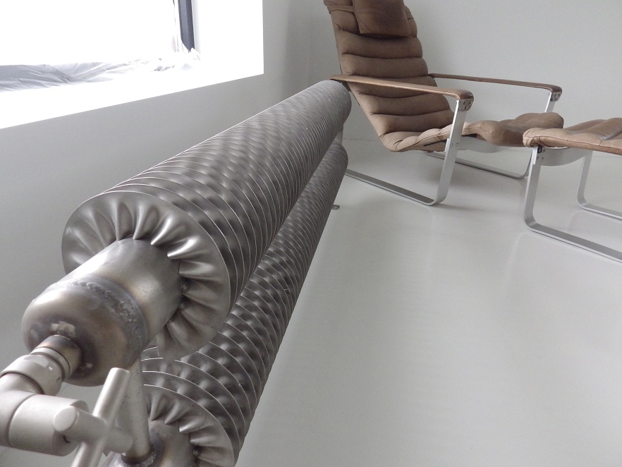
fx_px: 413
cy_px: 227
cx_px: 322
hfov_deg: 73.9
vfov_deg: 58.9
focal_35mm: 23
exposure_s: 1/45
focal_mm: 4
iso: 400
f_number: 3.1
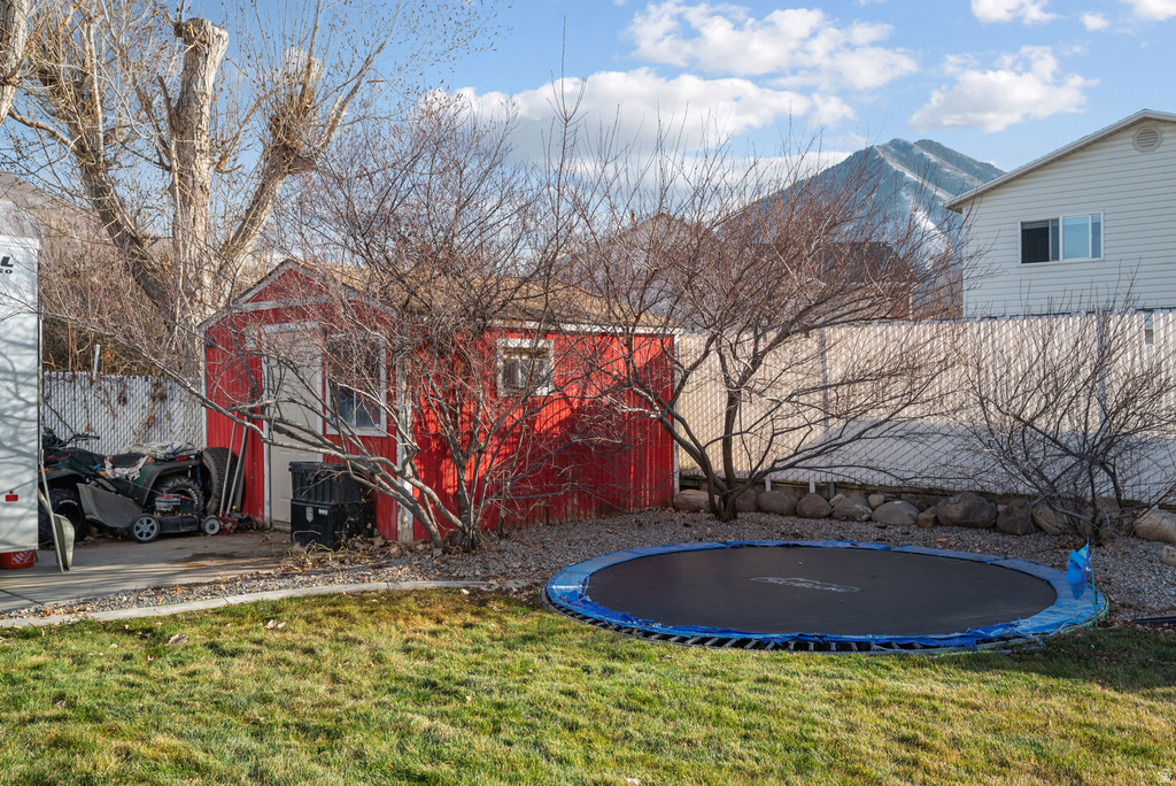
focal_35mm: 30
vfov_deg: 43.7
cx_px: 588
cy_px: 393
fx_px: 981
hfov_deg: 61.9
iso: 800
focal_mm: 30
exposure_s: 1/100
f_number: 8
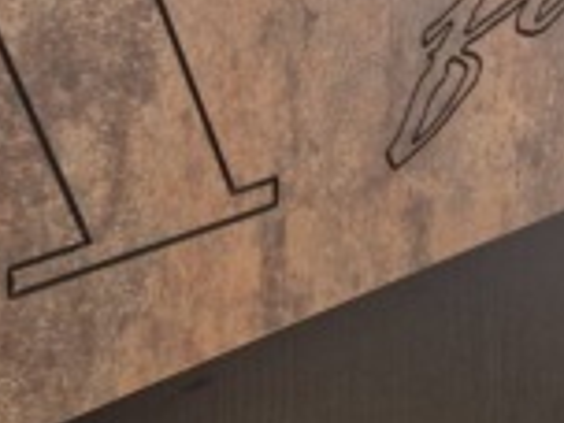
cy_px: -197
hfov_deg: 18.9
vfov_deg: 13.6
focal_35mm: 103
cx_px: 430
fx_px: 1678
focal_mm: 5.4
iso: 160
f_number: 1.8
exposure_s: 1/100
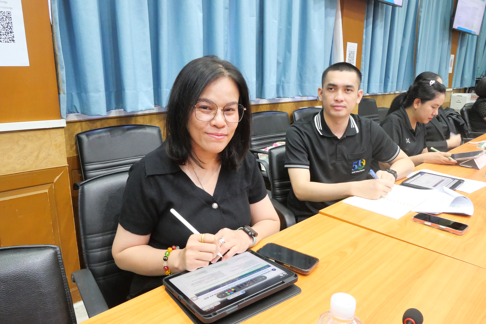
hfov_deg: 73.7
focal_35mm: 24
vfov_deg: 53.2
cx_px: 243
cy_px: 162
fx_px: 324
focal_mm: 12
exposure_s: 1/13
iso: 3200
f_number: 8
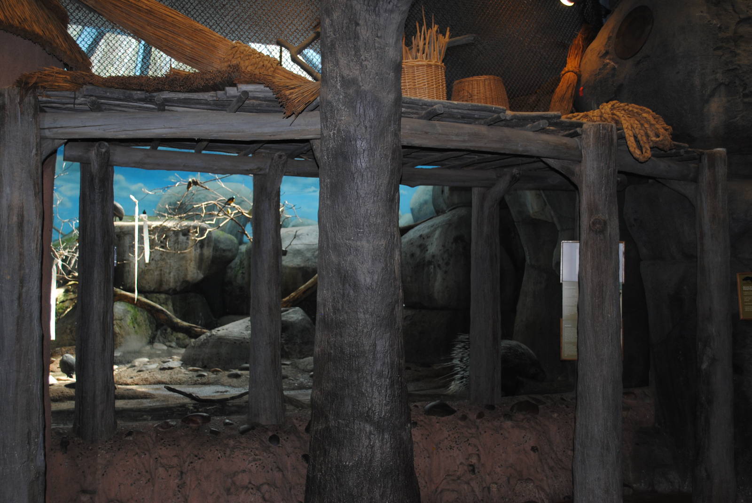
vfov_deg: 34.3
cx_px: 376
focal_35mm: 39
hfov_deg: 49.5
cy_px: 252
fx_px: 816
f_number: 4.2
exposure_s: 1/60
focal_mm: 26
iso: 200
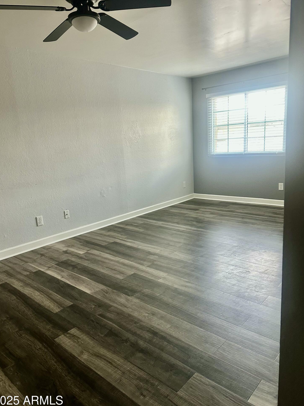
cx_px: 150
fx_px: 293
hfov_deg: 54.9
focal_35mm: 25
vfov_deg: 69.4
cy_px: 208
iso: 250
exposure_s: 1/60
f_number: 1.78
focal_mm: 6.86
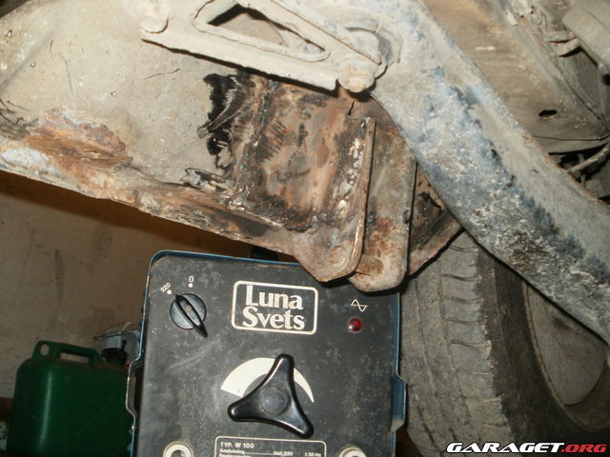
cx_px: 305
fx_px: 634
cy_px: 228
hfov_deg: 51.4
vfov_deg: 39.7
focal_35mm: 36
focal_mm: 6.3
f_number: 3.5
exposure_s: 1/30
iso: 125
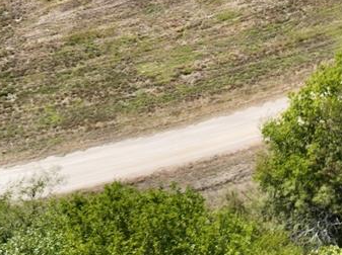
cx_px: 169
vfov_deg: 18.9
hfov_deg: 26.7
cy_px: -62
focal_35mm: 73
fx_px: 720
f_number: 2.8
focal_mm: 12.29
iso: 160
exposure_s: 1/2500
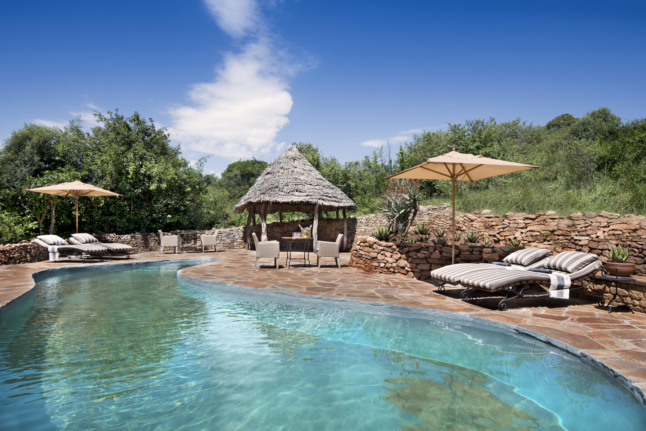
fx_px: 395
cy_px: 216
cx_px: 323
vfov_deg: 57.2
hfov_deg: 78.6
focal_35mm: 22
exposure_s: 1/250
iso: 200
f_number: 8
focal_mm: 22
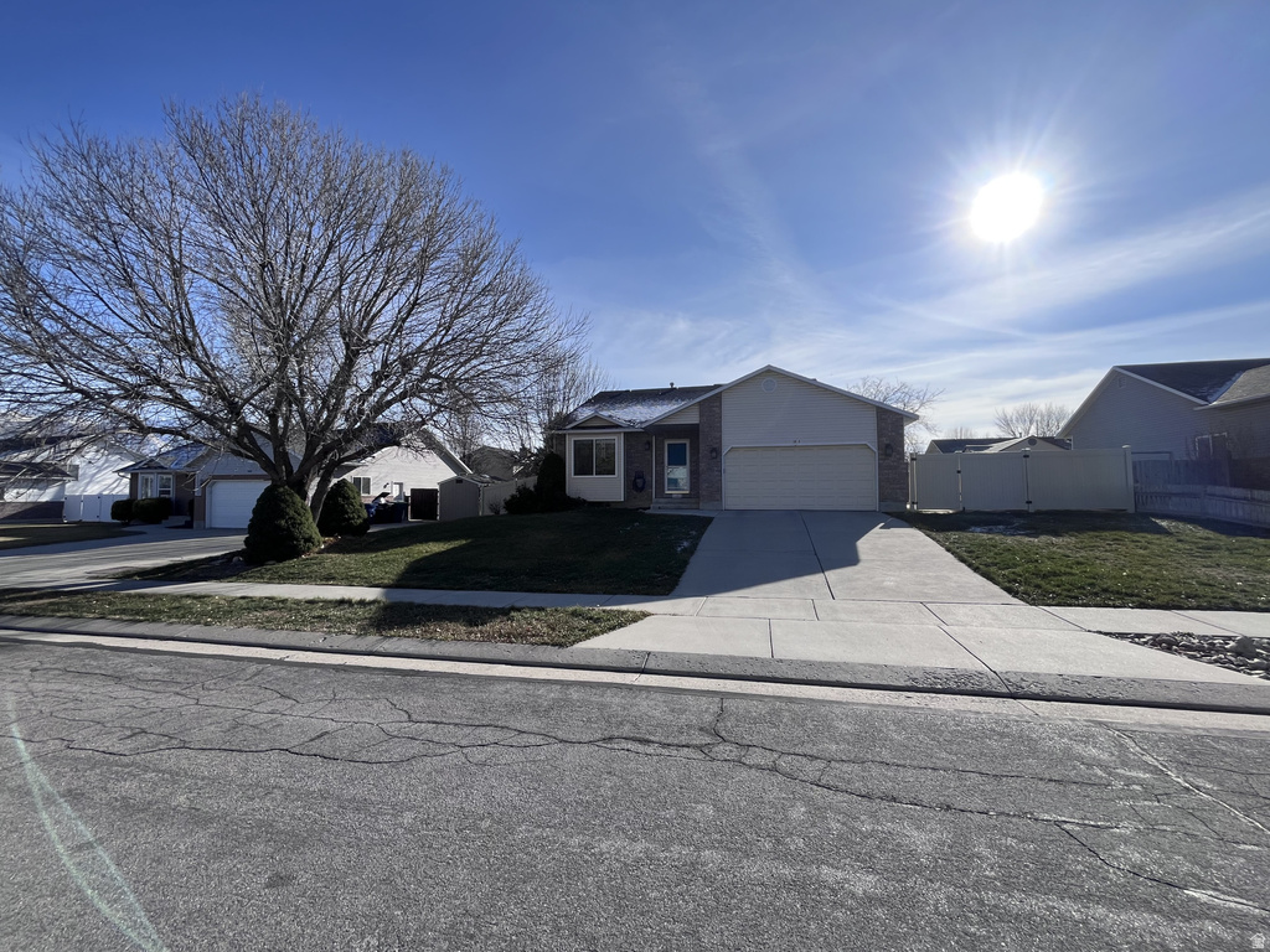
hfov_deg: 102.1
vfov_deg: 85.7
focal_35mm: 14
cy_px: 476
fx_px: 514
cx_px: 635
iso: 32
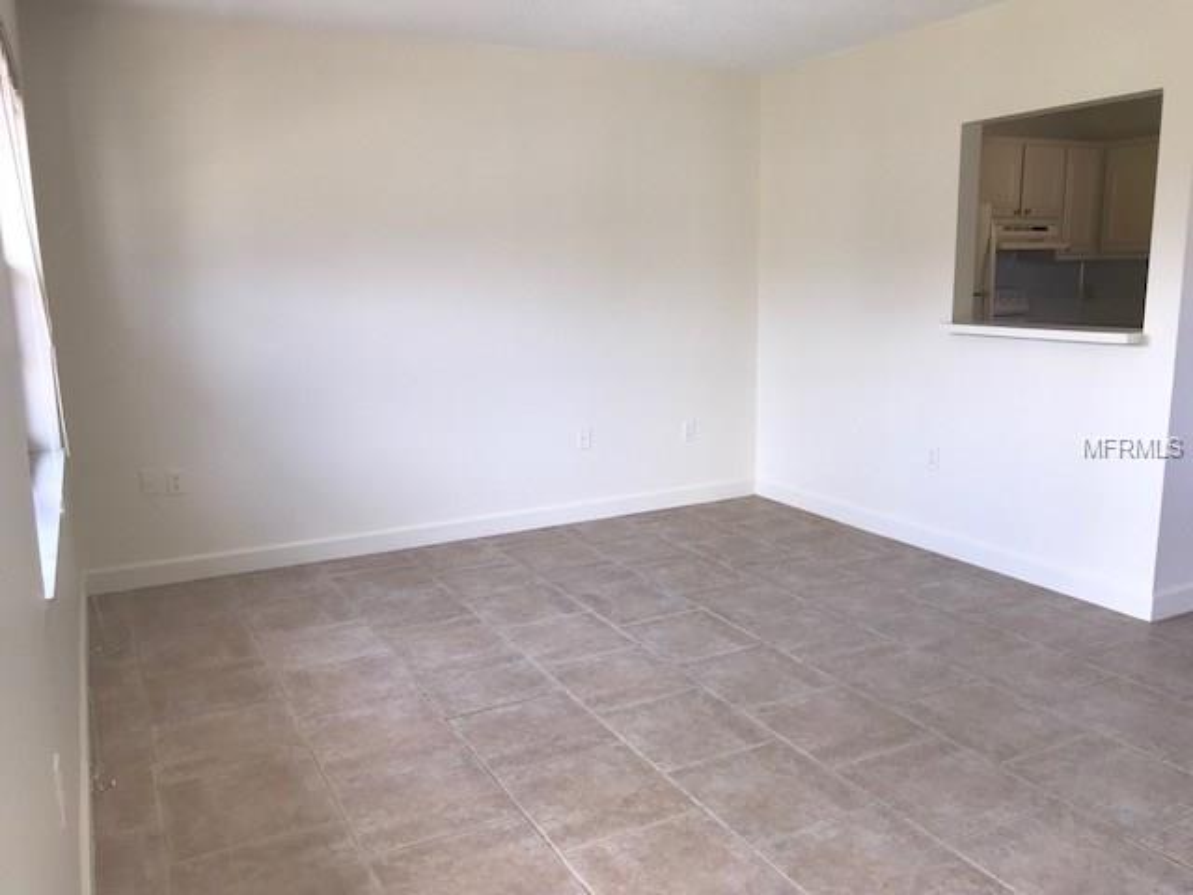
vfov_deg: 49.7
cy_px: 448
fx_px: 965
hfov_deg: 63.4
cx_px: 596
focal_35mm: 28
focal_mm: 3.99
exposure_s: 1/120
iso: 25
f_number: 1.8
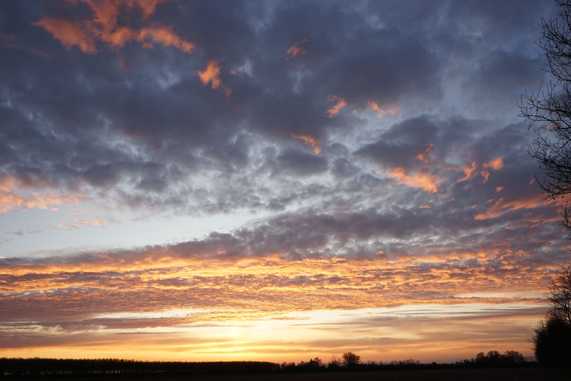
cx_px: 286
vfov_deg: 43.2
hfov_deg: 61.4
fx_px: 481
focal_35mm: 30
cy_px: 190
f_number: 11
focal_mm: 30.3
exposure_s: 1/125
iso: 800
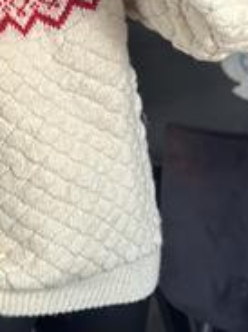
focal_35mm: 133
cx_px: 11
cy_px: 36
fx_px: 1272
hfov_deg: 11.1
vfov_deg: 14.7
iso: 320
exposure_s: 1/60
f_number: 1.78
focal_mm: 6.86
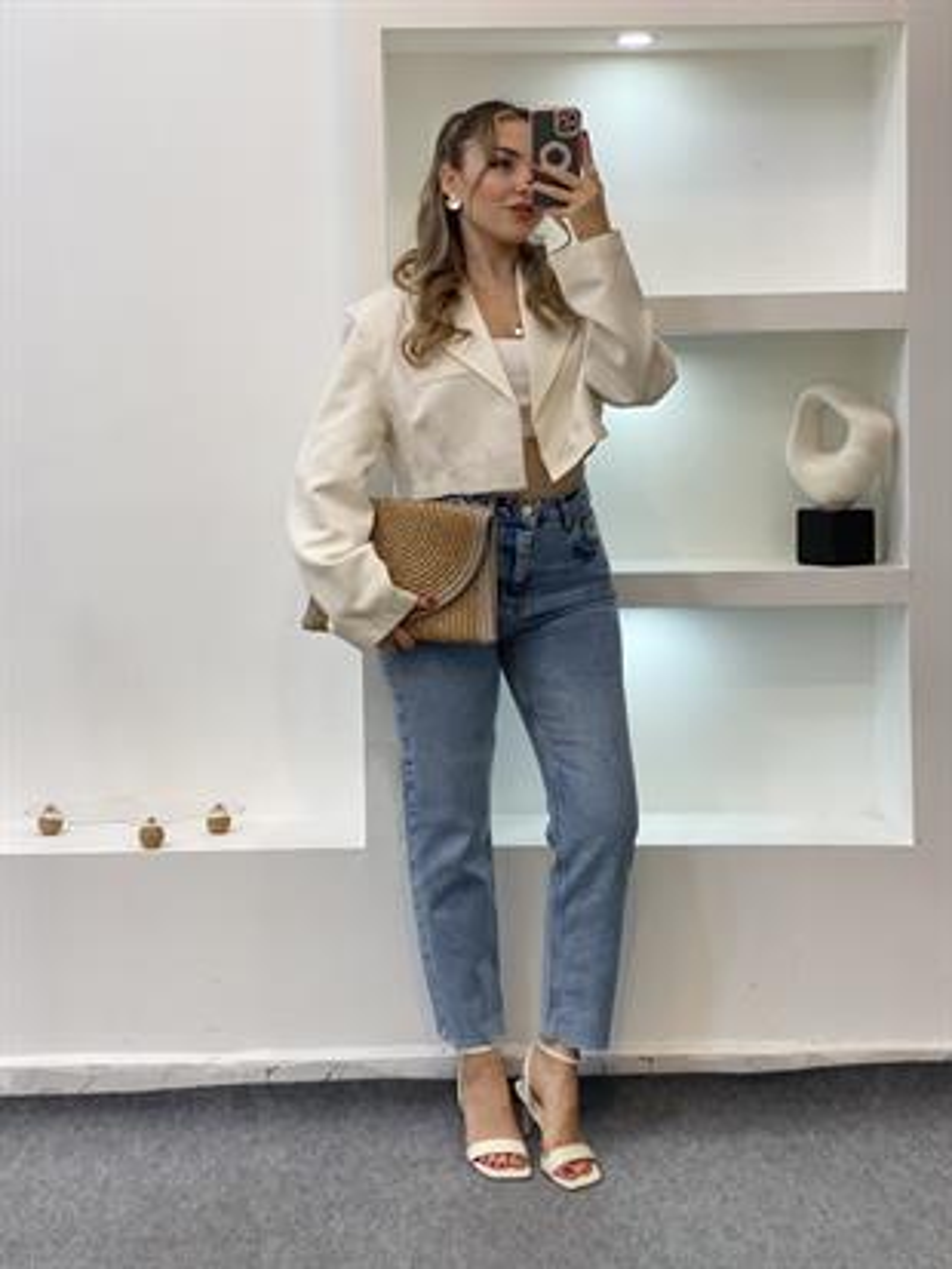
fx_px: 1906
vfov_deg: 36.8
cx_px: 476
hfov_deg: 28.0
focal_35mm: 52
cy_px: 634
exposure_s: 1/100
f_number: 2
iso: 80
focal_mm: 6
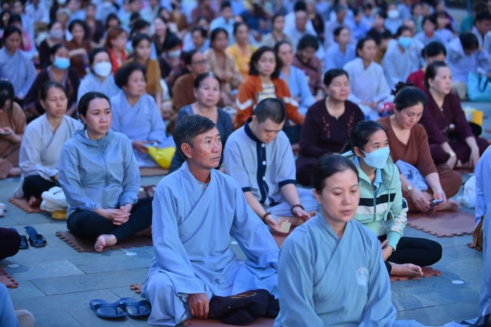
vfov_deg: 15.9
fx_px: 1173
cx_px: 246
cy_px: 164
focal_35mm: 86
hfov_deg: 23.7
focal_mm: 86
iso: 800
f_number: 2.8
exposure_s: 1/100
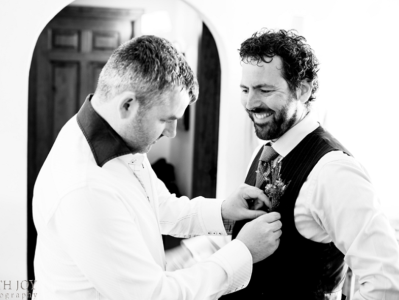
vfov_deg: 26.6
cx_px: 202
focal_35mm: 55
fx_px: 634
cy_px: 151
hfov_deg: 34.9
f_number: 2.8
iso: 800
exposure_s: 1/60
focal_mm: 50
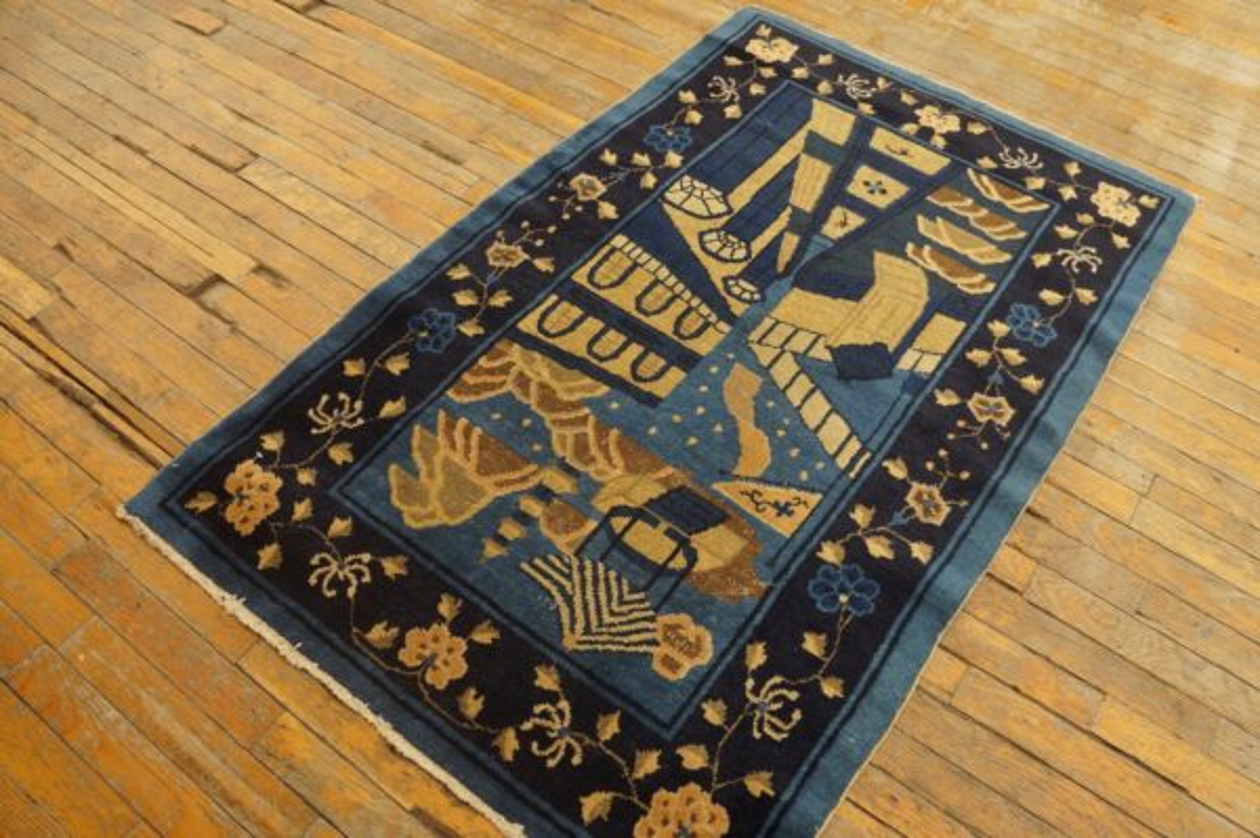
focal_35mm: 27
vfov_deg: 47.9
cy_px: 419
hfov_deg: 67.4
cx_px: 630
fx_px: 944
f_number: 4
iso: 1600
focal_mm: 18
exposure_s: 1/60
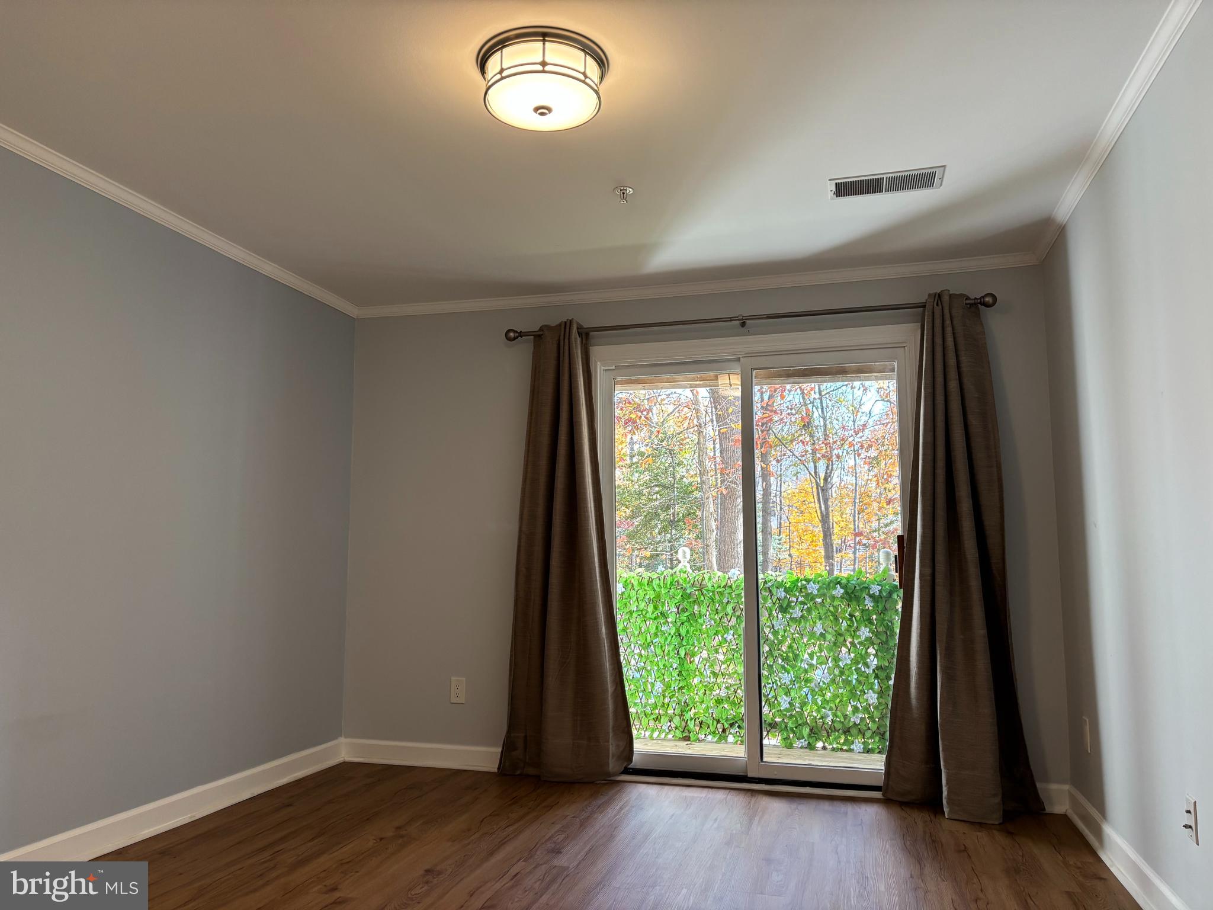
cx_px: 606
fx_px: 911
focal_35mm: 26
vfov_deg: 53.1
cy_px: 455
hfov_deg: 67.3
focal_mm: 5.96
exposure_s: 1/120
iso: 125
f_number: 1.6
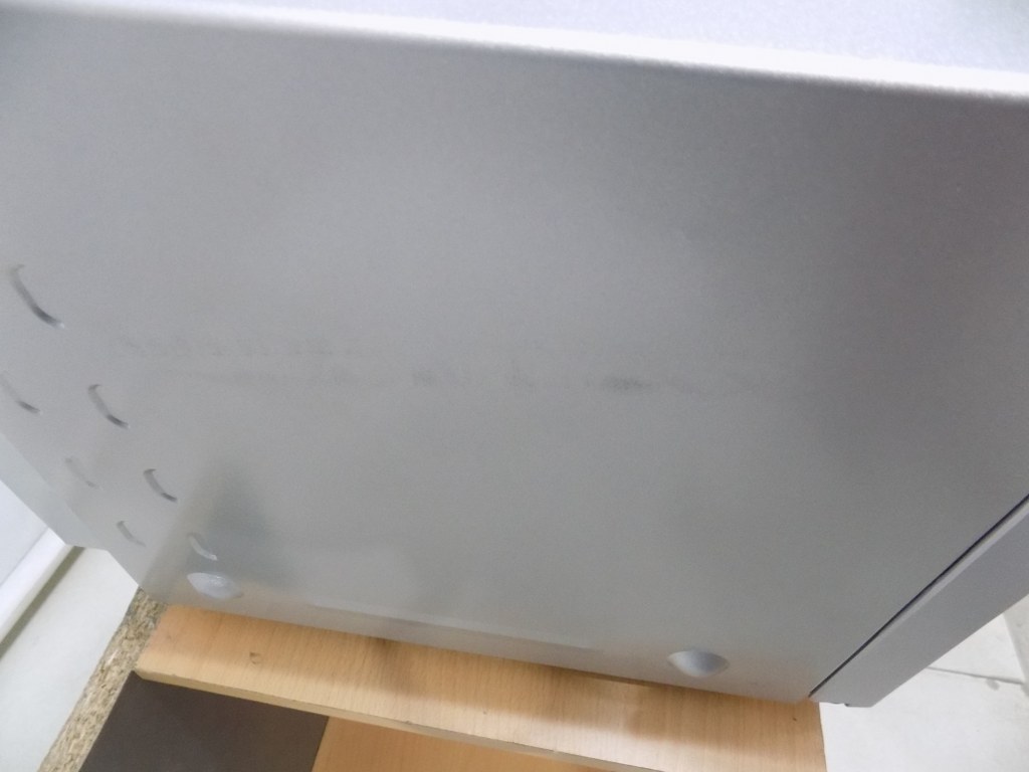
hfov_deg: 73.9
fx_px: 684
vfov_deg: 58.9
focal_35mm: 23
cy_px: 386
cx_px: 514
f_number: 3.1
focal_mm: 4
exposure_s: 1/30
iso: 400
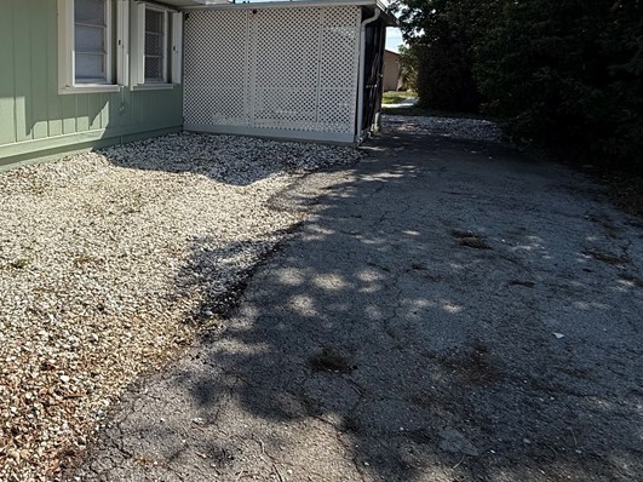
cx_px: 82
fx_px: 501
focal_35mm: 27
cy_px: 134
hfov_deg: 57.5
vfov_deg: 49.7
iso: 50
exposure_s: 1/2165
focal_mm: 2.22
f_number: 2.2
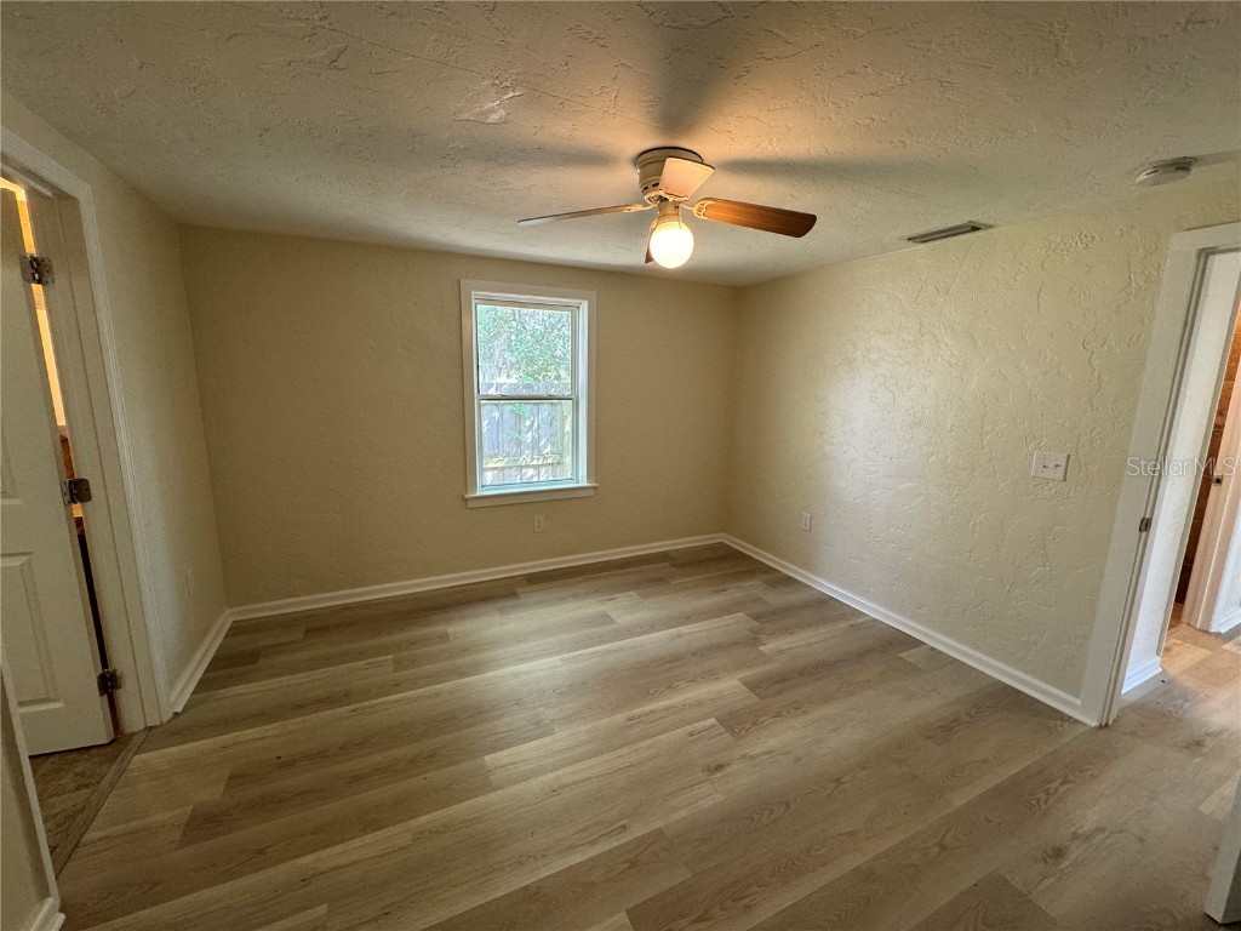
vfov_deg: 85.7
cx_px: 620
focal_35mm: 14
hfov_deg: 102.1
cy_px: 466
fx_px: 502
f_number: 2.2
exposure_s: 1/60
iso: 200
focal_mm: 2.22
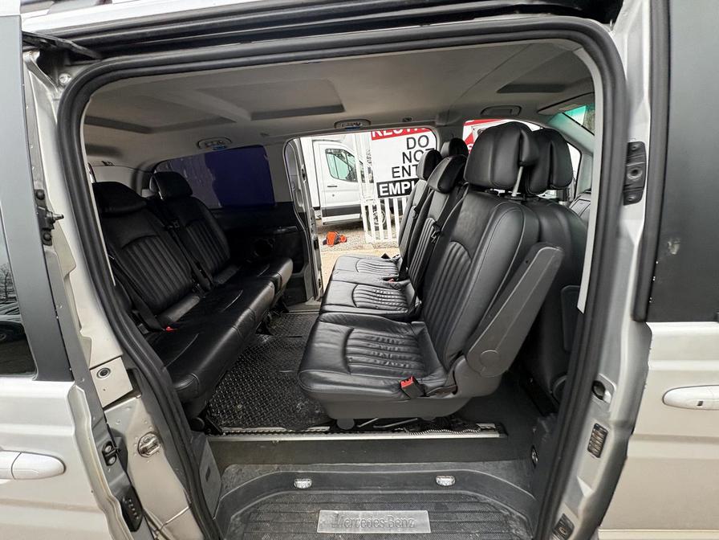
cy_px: 270
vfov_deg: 85.7
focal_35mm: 14
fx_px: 291
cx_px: 360
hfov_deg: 102.1
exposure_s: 1/136
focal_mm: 2.22
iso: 100
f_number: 2.2
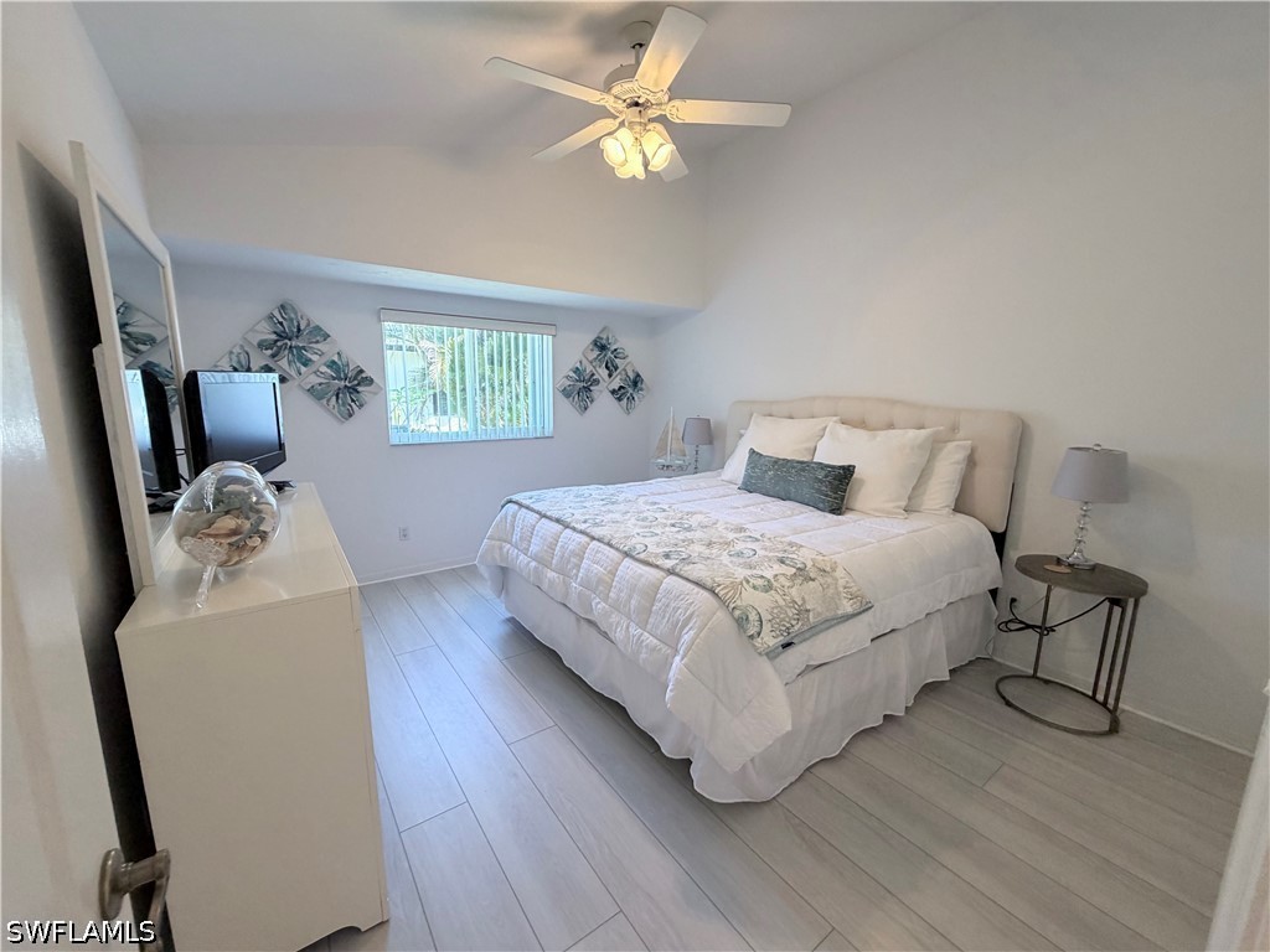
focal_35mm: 14
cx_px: 635
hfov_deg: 102.1
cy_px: 476
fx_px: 514
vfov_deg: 85.7
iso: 200
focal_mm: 2.22
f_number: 2.2
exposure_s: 1/60
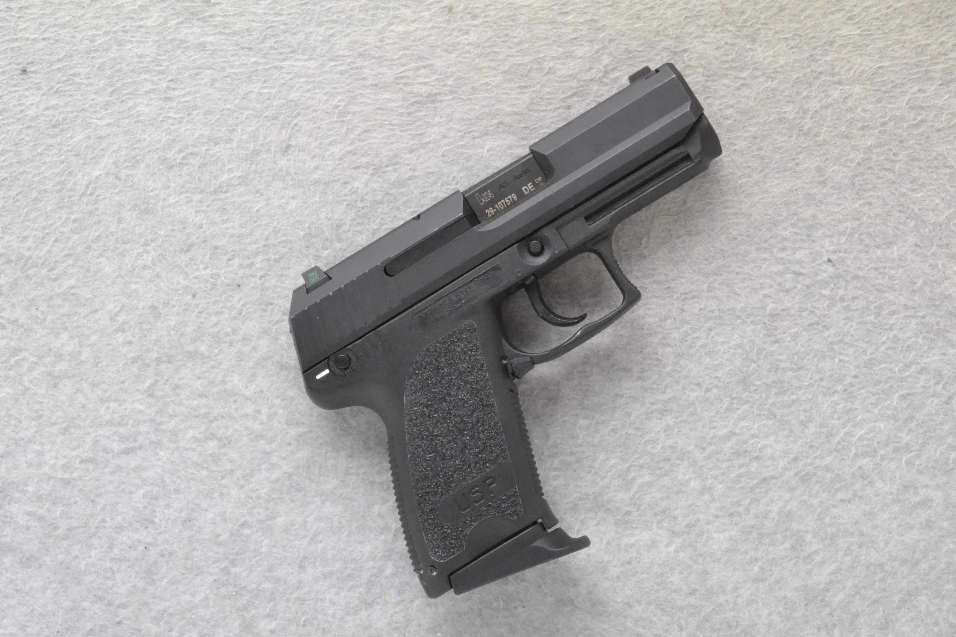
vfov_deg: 22.6
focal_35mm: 60
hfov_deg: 33.4
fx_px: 1593
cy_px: 318
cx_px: 478
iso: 3200
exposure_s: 1/60
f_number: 20
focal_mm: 40
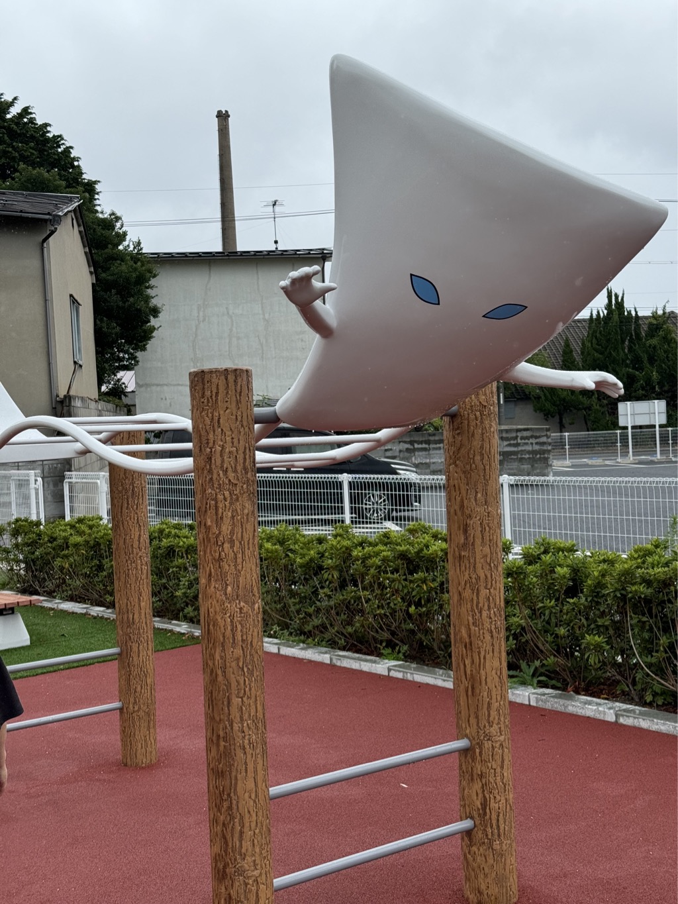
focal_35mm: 48
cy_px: 452
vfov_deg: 39.7
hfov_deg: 30.3
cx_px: 339
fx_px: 1253
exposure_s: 1/2331
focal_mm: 6.76
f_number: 1.78
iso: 64
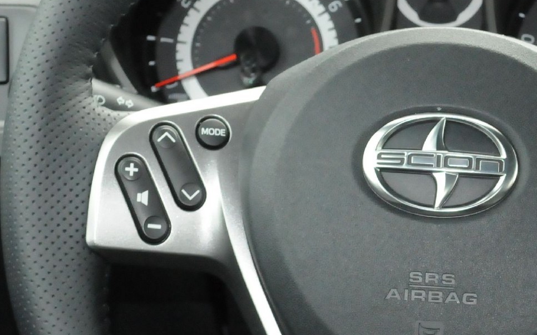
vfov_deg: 7.5
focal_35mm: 174
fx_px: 2546
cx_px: 490
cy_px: 188
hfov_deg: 11.9
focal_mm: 44
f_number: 8
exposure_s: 1/60
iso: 2500
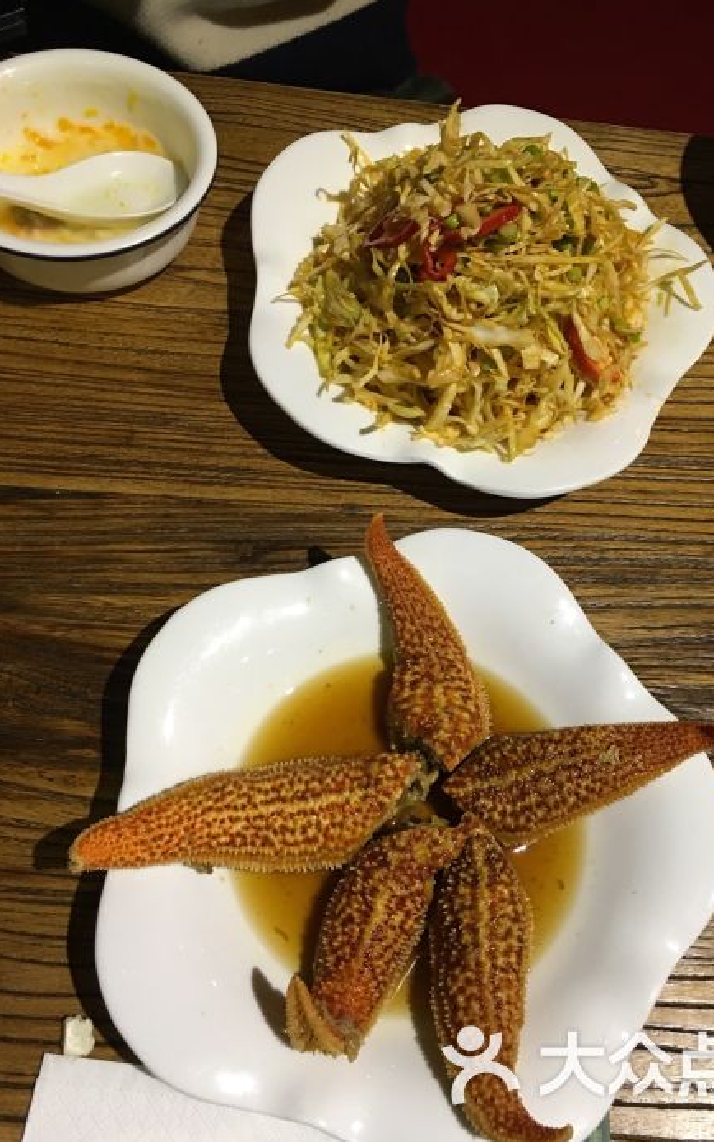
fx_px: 965
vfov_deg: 61.2
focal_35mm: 31
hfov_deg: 40.5
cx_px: 422
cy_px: 574
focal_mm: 4.15
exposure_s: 1/17
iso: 100
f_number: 2.2
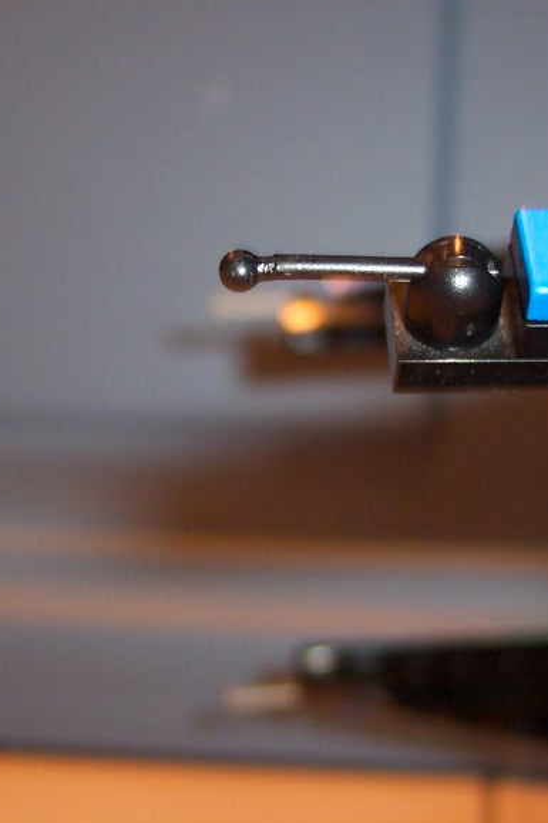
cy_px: 365
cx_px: 404
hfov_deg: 19.1
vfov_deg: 28.4
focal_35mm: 71
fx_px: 1622
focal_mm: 8
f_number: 2.8
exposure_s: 1/30
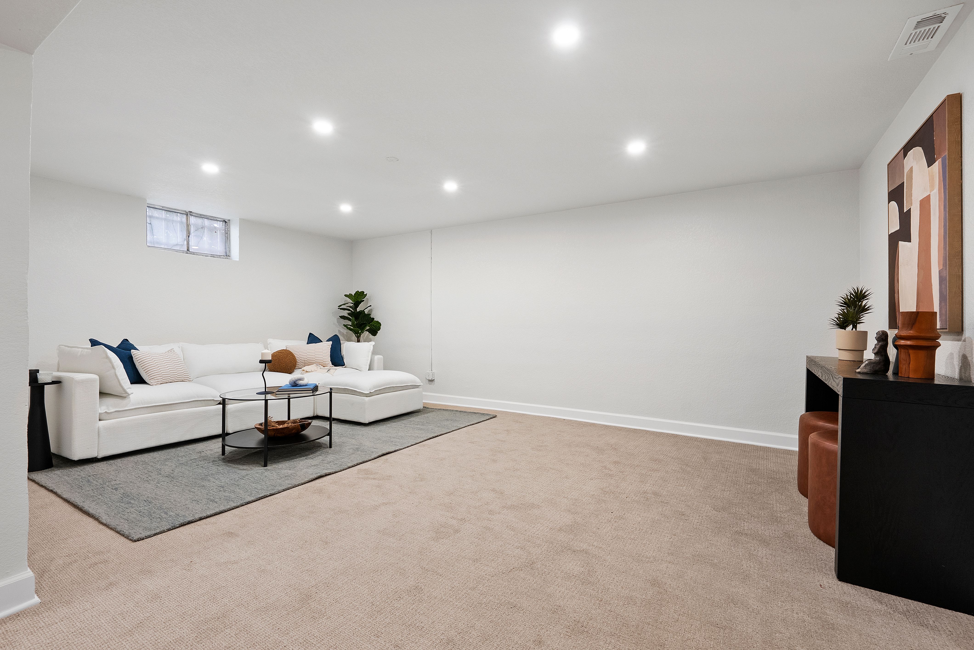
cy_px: 325
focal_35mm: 16
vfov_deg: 73.8
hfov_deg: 96.7
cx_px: 487
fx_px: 433
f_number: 8
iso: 640
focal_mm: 16
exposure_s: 1/8
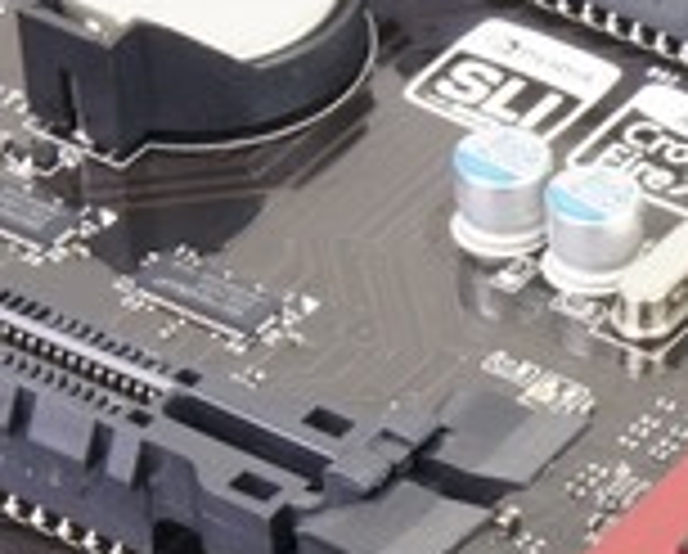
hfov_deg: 6.3
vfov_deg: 5.1
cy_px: 489
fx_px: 6178
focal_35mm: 303
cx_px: 1196
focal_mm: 55
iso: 200
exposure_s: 4
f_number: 22
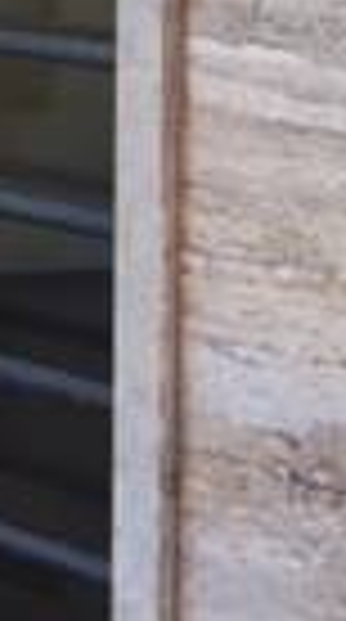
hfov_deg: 7.0
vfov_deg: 13.4
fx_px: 2412
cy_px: -446
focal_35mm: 147
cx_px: -831
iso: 32
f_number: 2.2
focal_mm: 4.15
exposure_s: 1/100
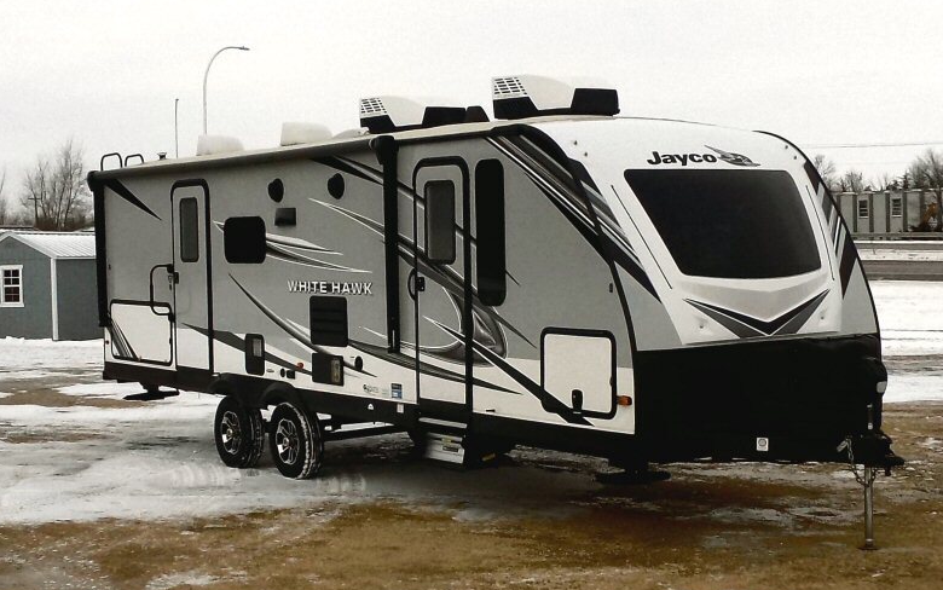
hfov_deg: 72.5
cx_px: 479
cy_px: 290
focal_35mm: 25
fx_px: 643
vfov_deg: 49.3
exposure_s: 1/160
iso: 80
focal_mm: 4
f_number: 9.9
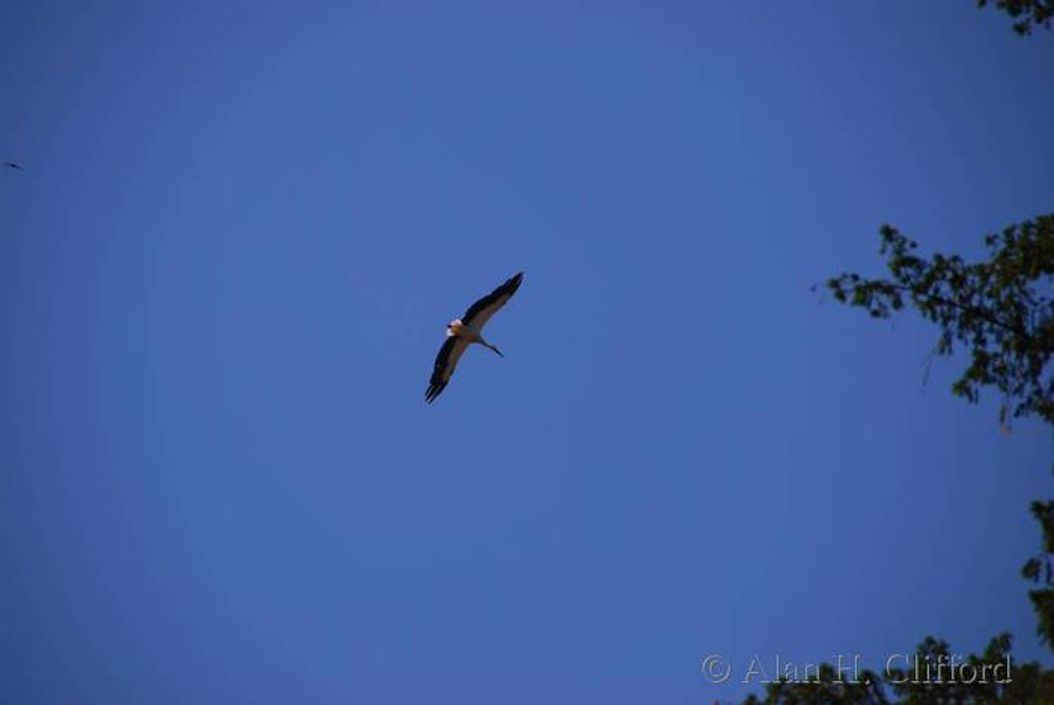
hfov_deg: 6.9
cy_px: 352
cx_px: 527
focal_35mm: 300
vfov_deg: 4.6
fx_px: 8790
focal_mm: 200
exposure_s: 1/1000
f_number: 5.6
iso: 100
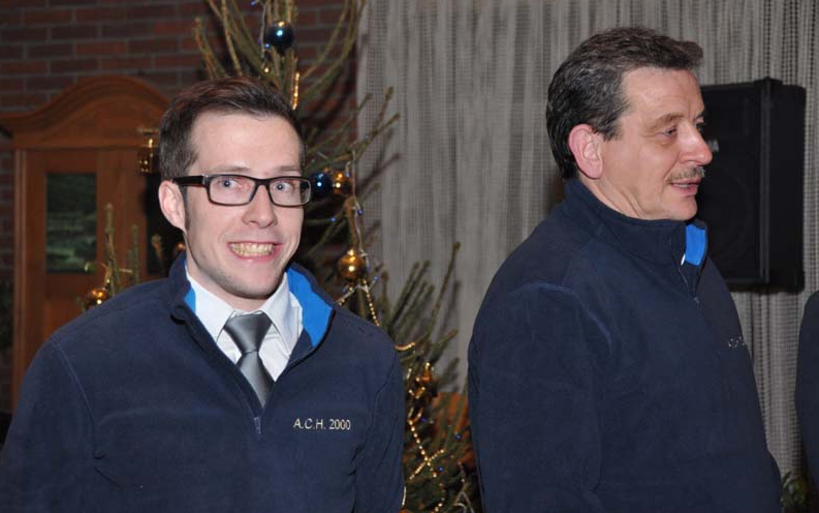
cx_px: 407
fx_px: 1719
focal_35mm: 77
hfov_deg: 26.8
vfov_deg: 16.9
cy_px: 269
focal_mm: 50
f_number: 4.8
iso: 640
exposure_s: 1/60
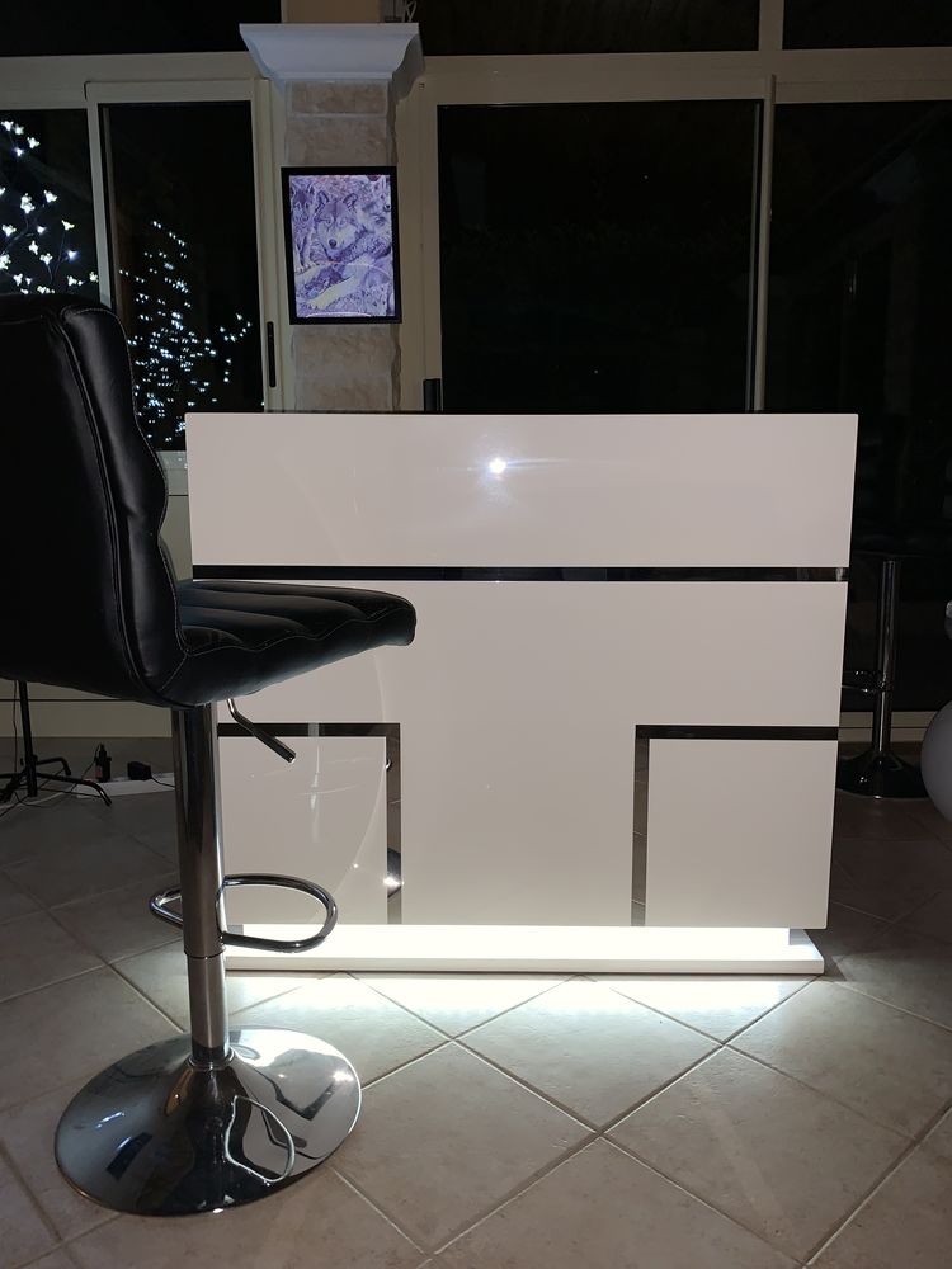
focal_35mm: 26
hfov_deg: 53.1
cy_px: 634
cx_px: 476
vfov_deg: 67.3
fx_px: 953
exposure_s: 1/16
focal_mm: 4.25
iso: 40
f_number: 1.8
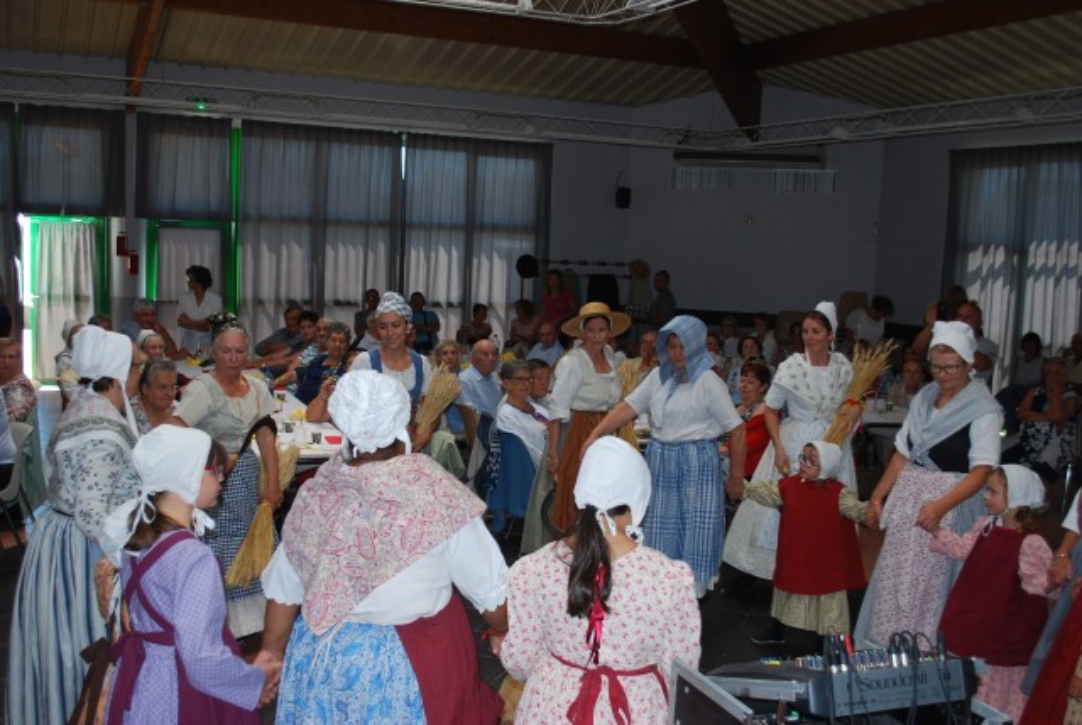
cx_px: 541
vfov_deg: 37.0
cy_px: 362
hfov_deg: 53.1
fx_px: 1084
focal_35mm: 36
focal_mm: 24
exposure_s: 1/60
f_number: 4.2
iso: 200
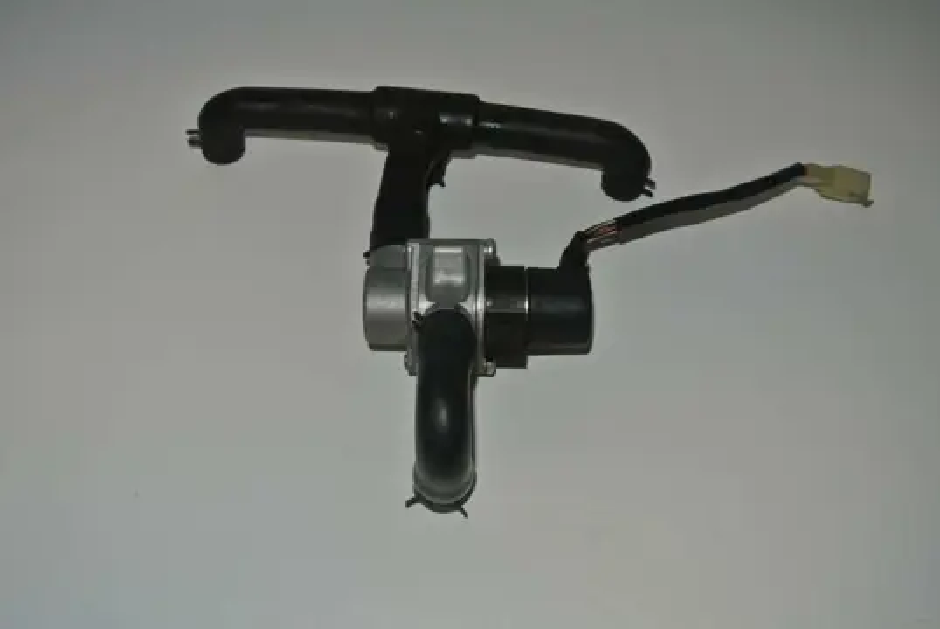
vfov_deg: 30.6
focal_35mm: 44
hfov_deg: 44.5
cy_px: 314
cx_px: 470
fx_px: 1150
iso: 200
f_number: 4.2
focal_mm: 16.3
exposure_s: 1/60
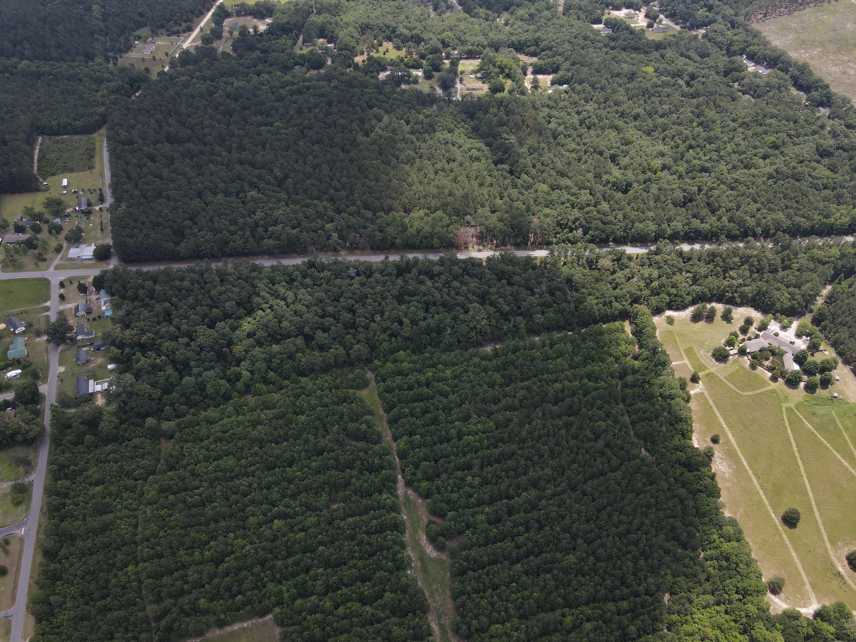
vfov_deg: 53.1
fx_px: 643
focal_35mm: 26
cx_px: 414
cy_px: 331
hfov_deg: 67.3
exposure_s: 1/400
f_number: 2.8
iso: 100
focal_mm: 4.5
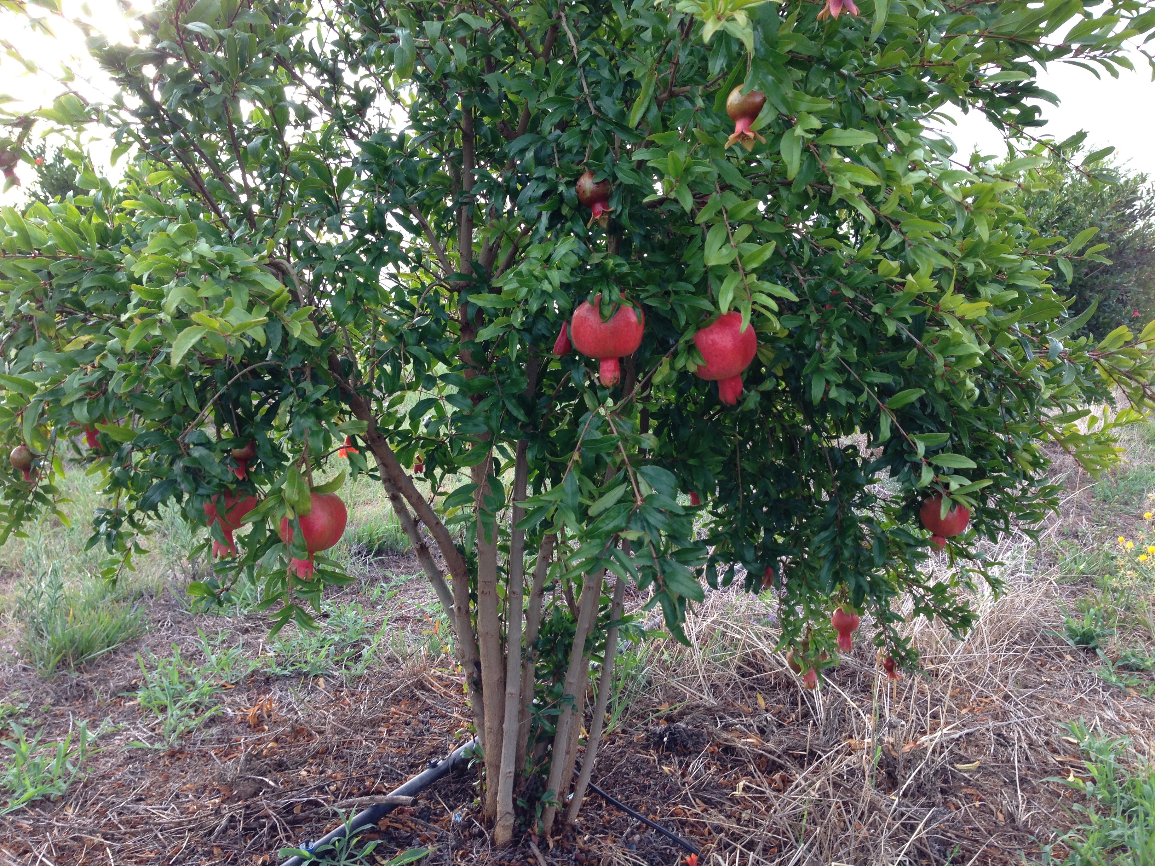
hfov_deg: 55.4
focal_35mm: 33
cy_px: 433
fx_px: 1101
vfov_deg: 42.9
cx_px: 578
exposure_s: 1/142
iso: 50
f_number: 2.4
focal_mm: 4.13
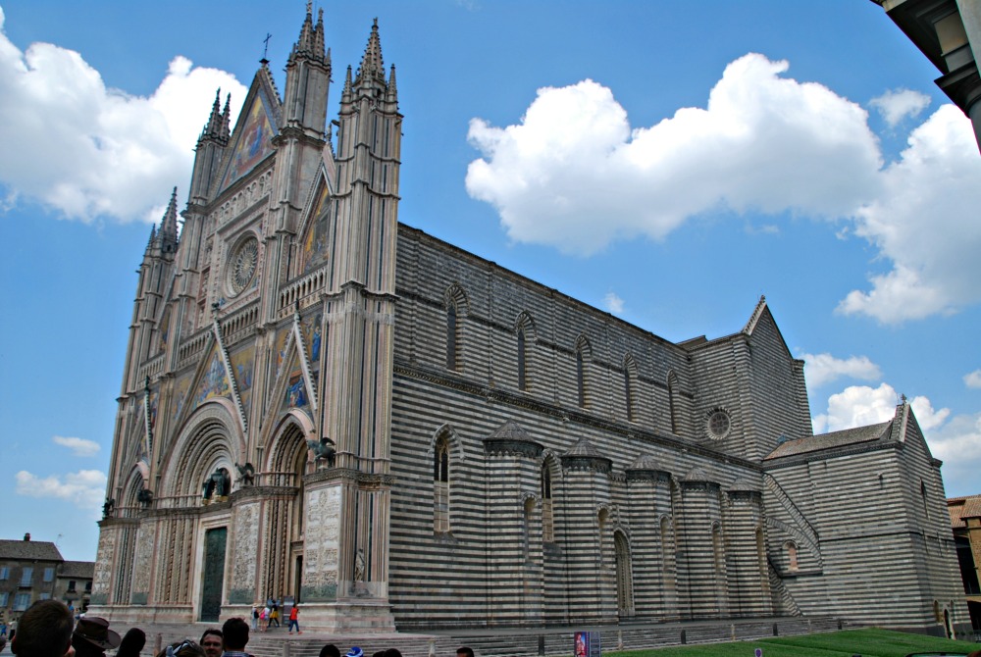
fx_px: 737
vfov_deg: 48.1
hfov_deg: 67.3
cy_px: 328
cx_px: 490
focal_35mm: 27
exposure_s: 1/250
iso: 100
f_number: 8
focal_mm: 18
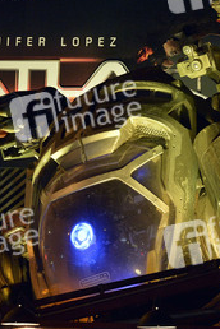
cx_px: 113
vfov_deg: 13.0
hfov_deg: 8.7
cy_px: 175
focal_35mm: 158
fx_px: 1448
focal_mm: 102
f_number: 6.3
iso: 3200
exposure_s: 1/250
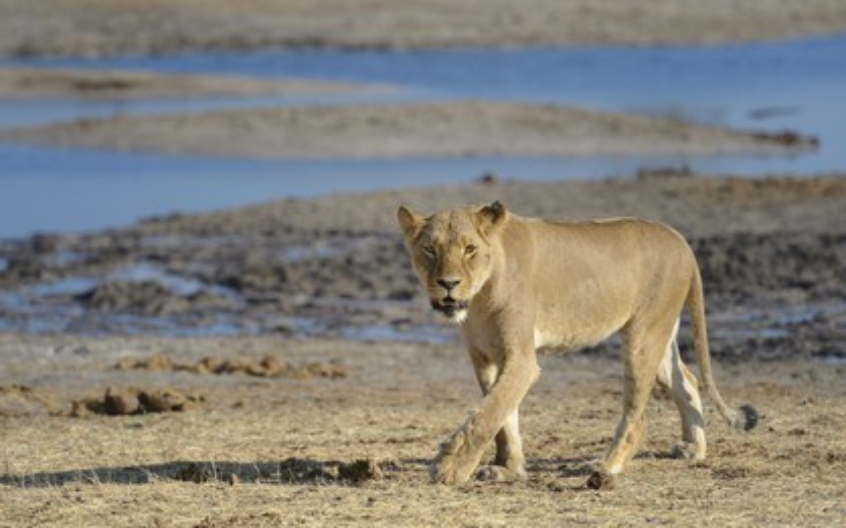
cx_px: 423
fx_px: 6615
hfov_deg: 7.3
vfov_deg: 4.6
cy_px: 273
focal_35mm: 287
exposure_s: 1/2000
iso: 400
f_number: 5
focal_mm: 280
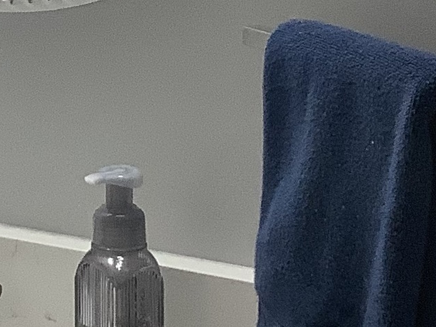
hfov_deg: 12.7
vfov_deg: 9.8
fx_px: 1902
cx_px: -92
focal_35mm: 151
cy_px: 4
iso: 100
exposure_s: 1/100
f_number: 2.4
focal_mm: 3.3
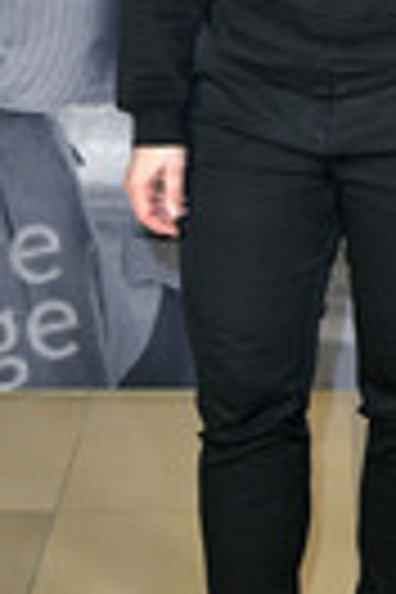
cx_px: 338
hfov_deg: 14.0
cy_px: 108
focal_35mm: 97
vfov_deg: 20.8
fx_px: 1600
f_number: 5.6
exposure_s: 1/125
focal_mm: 32
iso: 1600
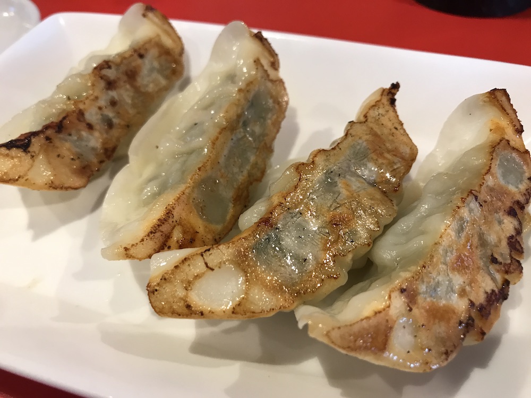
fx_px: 430
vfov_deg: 49.7
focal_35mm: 28
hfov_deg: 63.4
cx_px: 266
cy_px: 199
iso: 40
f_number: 1.8
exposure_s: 1/17
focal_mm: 3.99
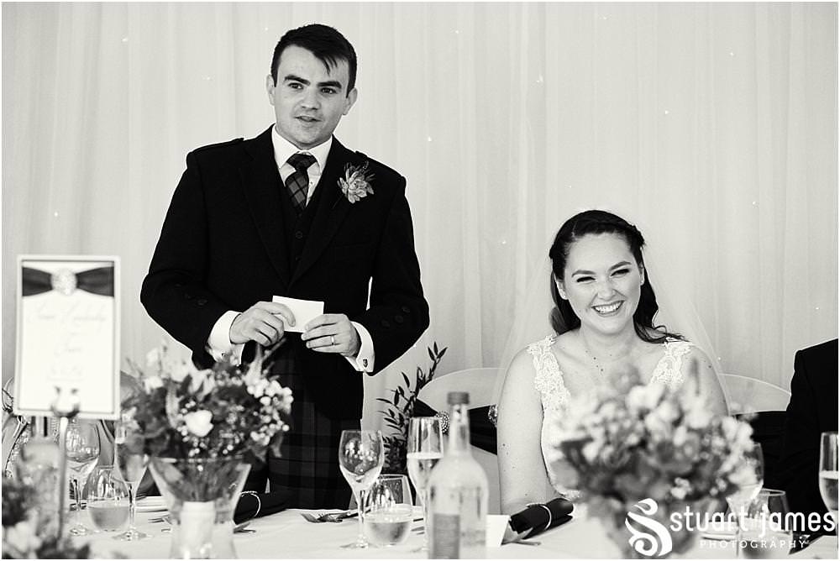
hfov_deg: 27.0
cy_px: 280
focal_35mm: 75
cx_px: 420
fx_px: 1751
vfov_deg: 18.2
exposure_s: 1/500
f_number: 2.8
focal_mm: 50
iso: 3200
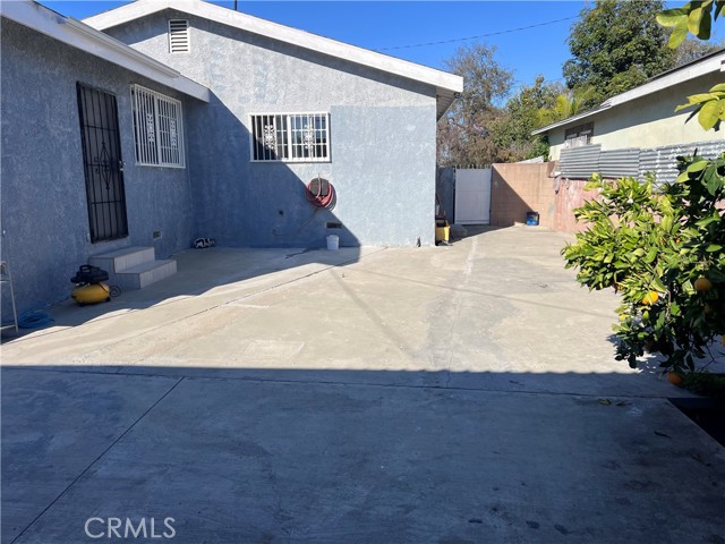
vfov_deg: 53.1
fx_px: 545
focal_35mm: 26
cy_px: 272
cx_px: 362
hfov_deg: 67.3
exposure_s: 1/4831
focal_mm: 5.7
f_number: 1.5
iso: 50
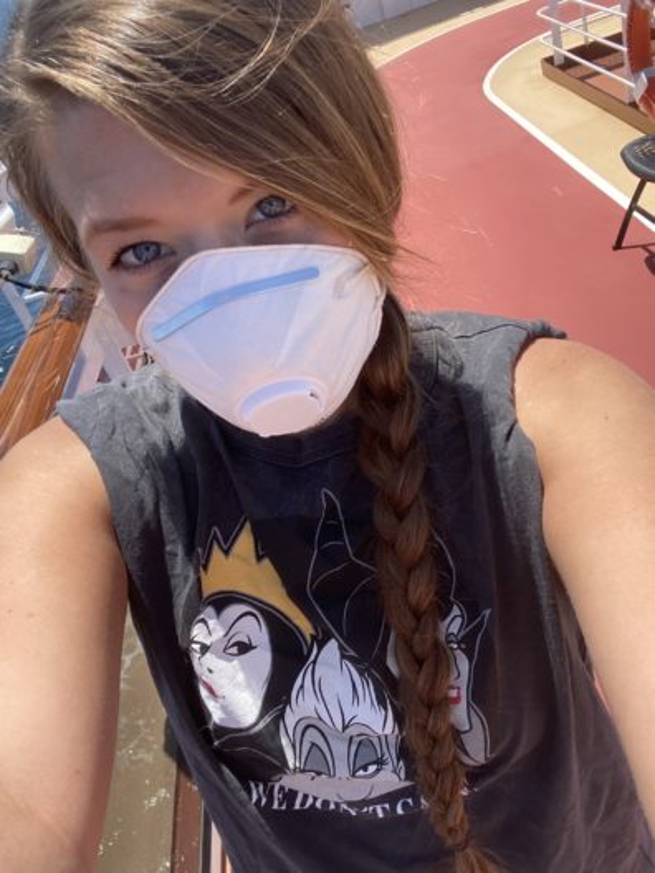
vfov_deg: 60.0
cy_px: 436
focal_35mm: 30
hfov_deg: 46.8
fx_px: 757
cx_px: 328
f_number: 2.2
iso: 25
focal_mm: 2.71
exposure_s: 1/628
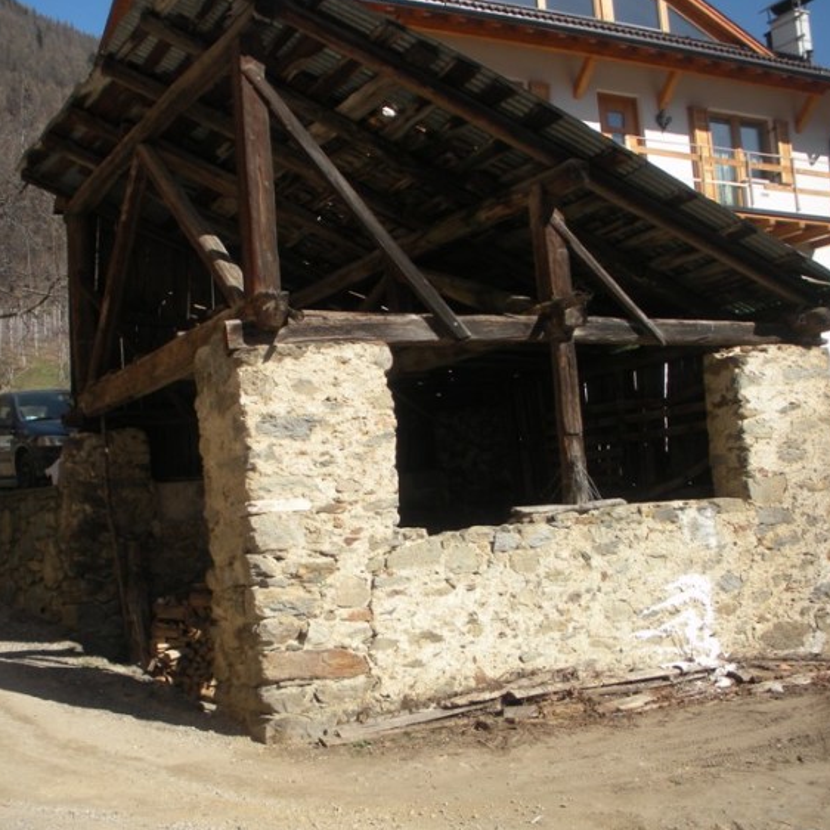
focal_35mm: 44
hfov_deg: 38.3
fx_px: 1194
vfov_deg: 38.3
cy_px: 411
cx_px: 352
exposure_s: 1/678
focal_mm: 6.3
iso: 64
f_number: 3.5
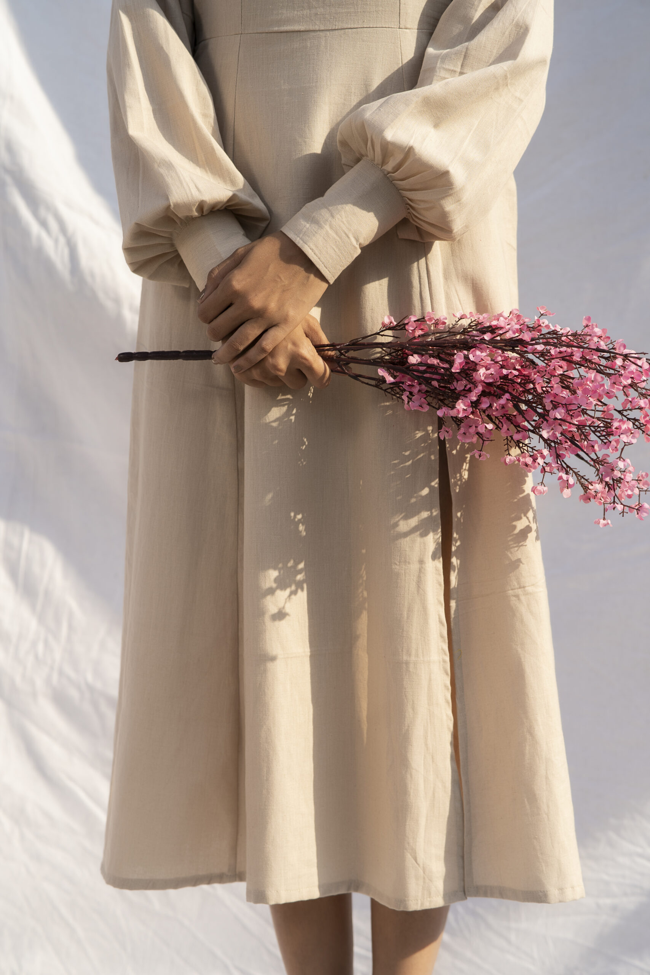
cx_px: 325
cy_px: 488
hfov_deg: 16.1
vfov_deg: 23.9
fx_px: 2302
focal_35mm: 85
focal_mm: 85
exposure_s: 1/800
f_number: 4
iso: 100
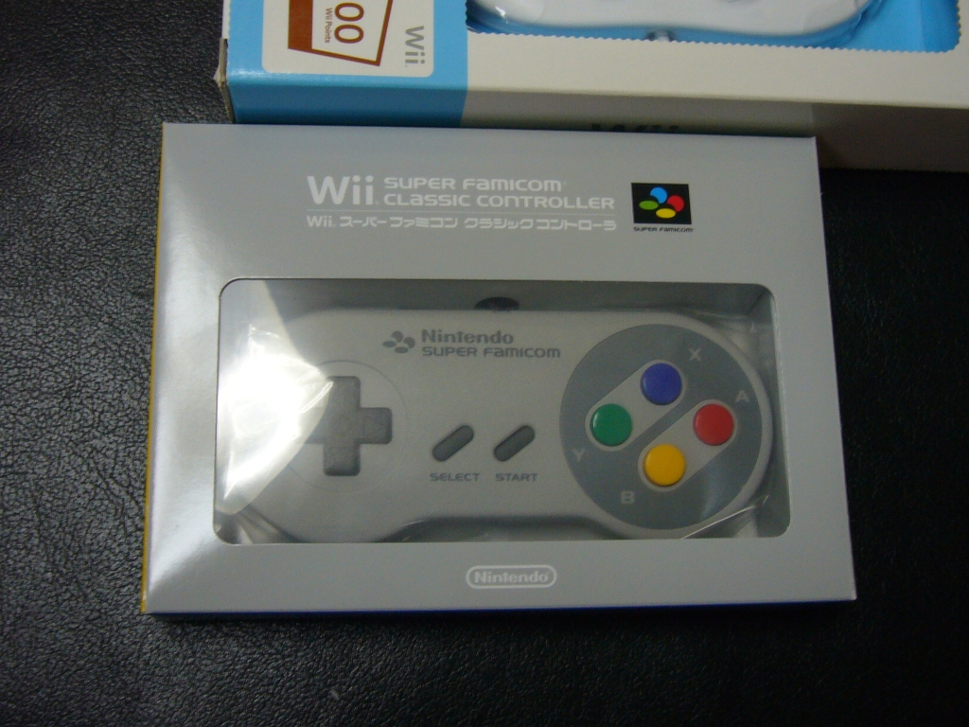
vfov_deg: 31.5
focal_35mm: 46
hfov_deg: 41.2
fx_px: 1288
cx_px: 484
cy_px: 364
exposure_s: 1/25
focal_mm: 5.4
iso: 100
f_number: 3
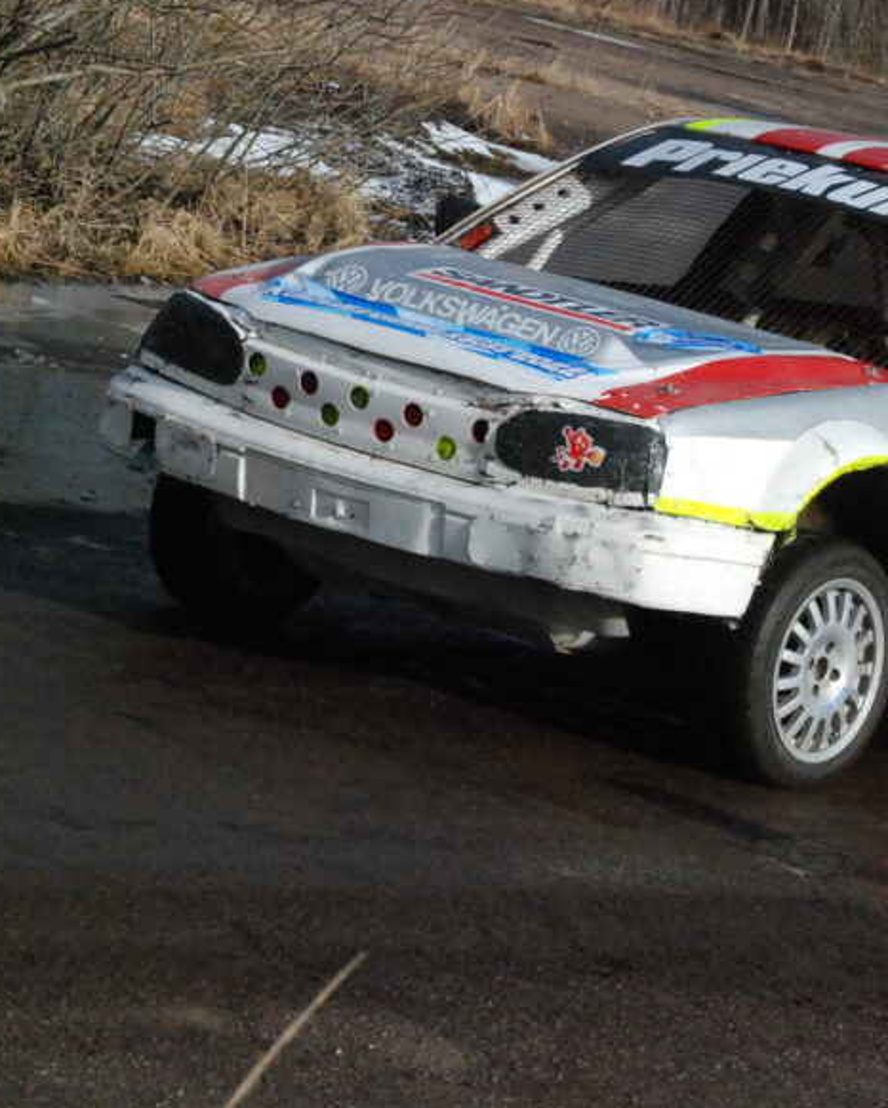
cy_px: 532
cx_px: 553
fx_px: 6102
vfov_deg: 10.4
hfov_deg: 8.3
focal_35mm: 186
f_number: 11
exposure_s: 1/2000
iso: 1600
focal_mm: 75
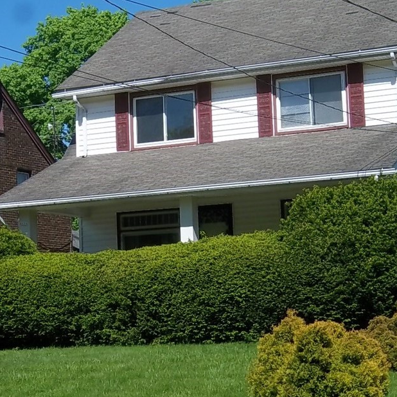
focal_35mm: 104
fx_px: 1349
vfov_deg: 16.7
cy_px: 215
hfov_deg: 16.7
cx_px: 173
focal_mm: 12.7
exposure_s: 1/400
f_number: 5.9
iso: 64
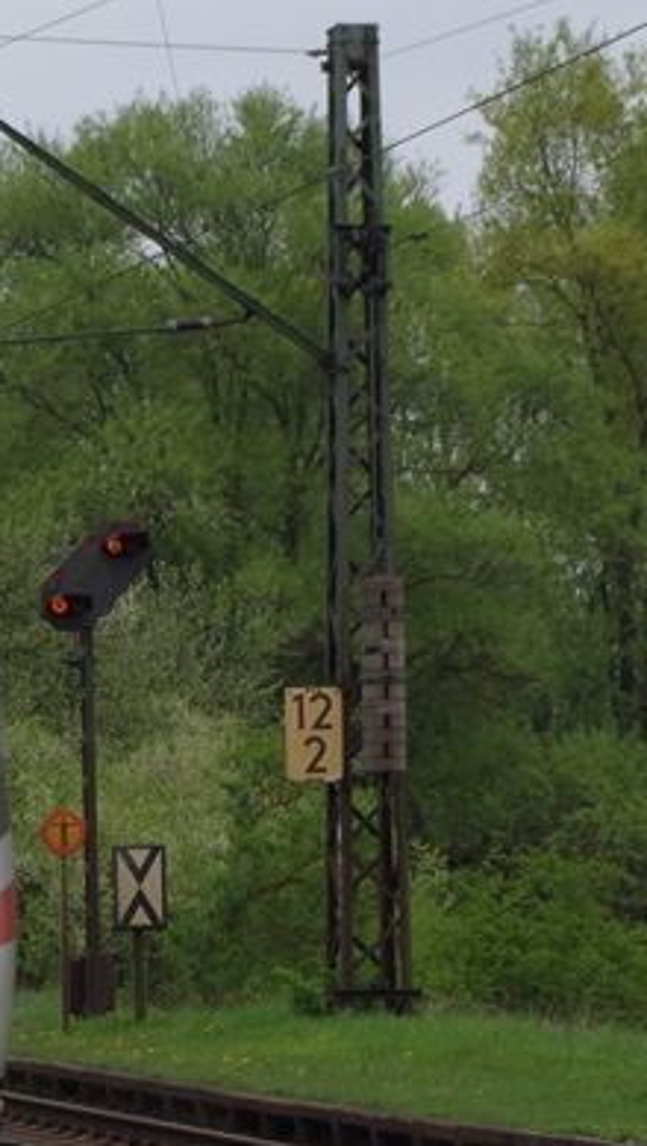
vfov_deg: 12.2
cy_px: 733
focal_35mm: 176
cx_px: -435
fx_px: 5356
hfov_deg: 6.8
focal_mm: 55
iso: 400
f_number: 8
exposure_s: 1/400
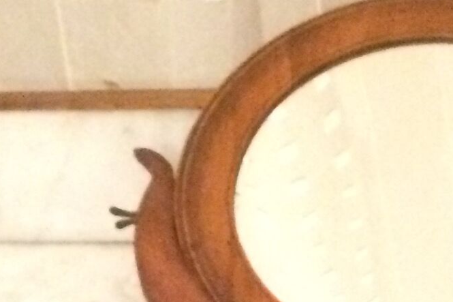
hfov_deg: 13.7
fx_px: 1862
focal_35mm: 148
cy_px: 905
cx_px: 449
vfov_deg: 8.0
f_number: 2.2
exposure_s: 1/17
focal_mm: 4.15
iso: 800
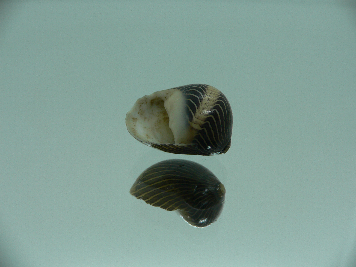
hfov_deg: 52.6
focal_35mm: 35
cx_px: 178
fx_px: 360
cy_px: 134
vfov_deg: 40.7
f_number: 2.8
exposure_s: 1/80
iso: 80
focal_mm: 4.6
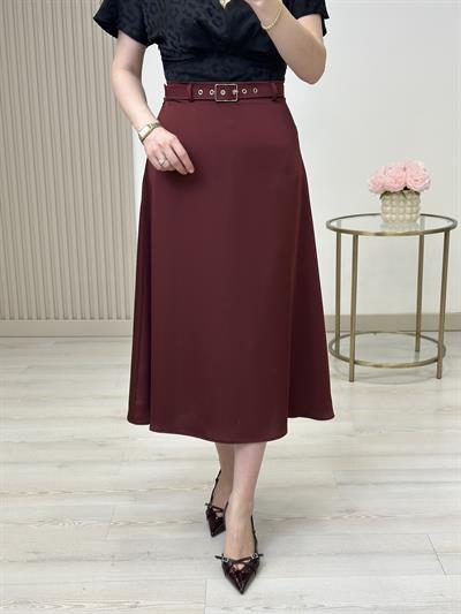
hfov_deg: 30.3
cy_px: 307
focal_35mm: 48
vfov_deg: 39.6
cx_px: 230
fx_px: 852
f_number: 1.78
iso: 64
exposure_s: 1/166
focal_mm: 6.86
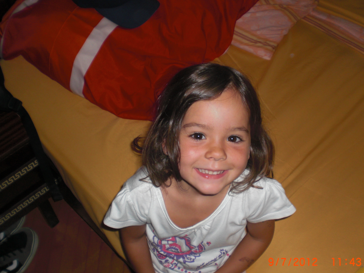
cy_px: 145
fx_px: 431
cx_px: 189
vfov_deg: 35.1
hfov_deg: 45.8
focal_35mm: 41
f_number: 3.1
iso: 100
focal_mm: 6.3
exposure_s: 1/60
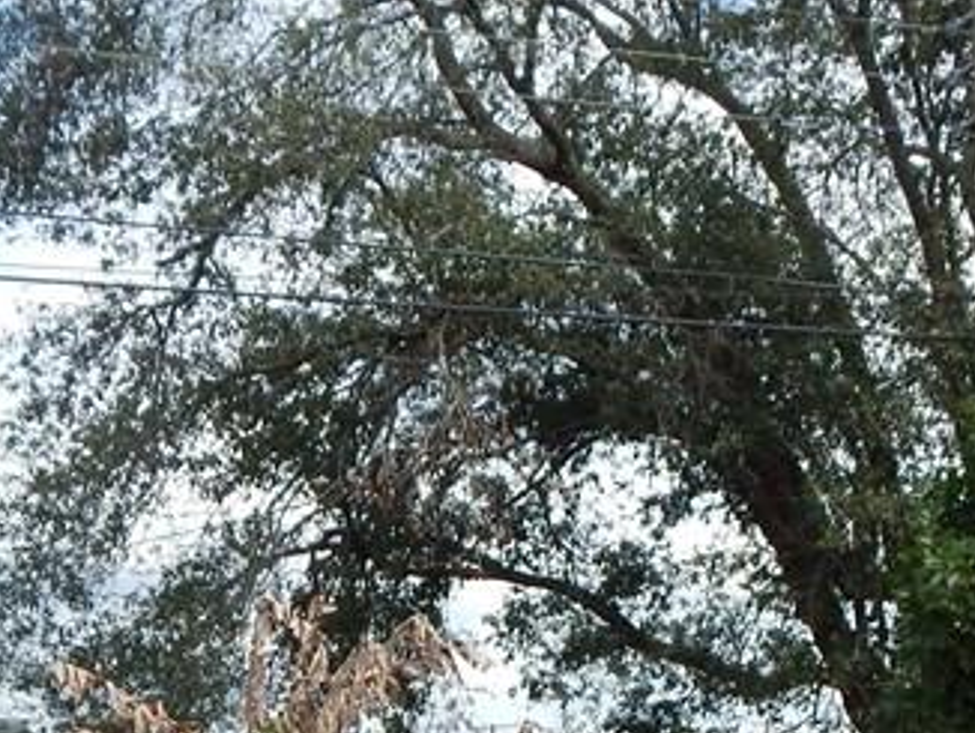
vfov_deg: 19.0
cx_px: 610
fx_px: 1945
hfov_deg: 28.0
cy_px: 1071
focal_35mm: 69
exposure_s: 1/1250
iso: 125
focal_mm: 4
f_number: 3
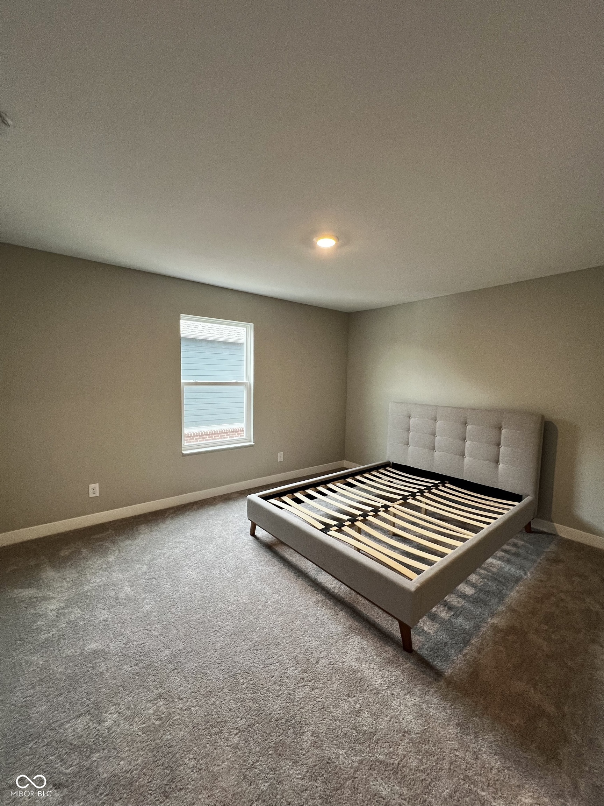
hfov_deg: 89.9
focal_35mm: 13
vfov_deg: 106.2
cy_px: 403
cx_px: 302
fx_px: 302
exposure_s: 1/120
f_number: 1.8
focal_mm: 1.57
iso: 200
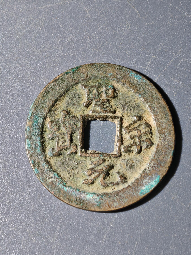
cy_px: 128
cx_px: 96
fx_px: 625
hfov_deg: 17.4
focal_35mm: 85
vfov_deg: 23.0
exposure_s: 1/107
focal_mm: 9
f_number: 2
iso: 400
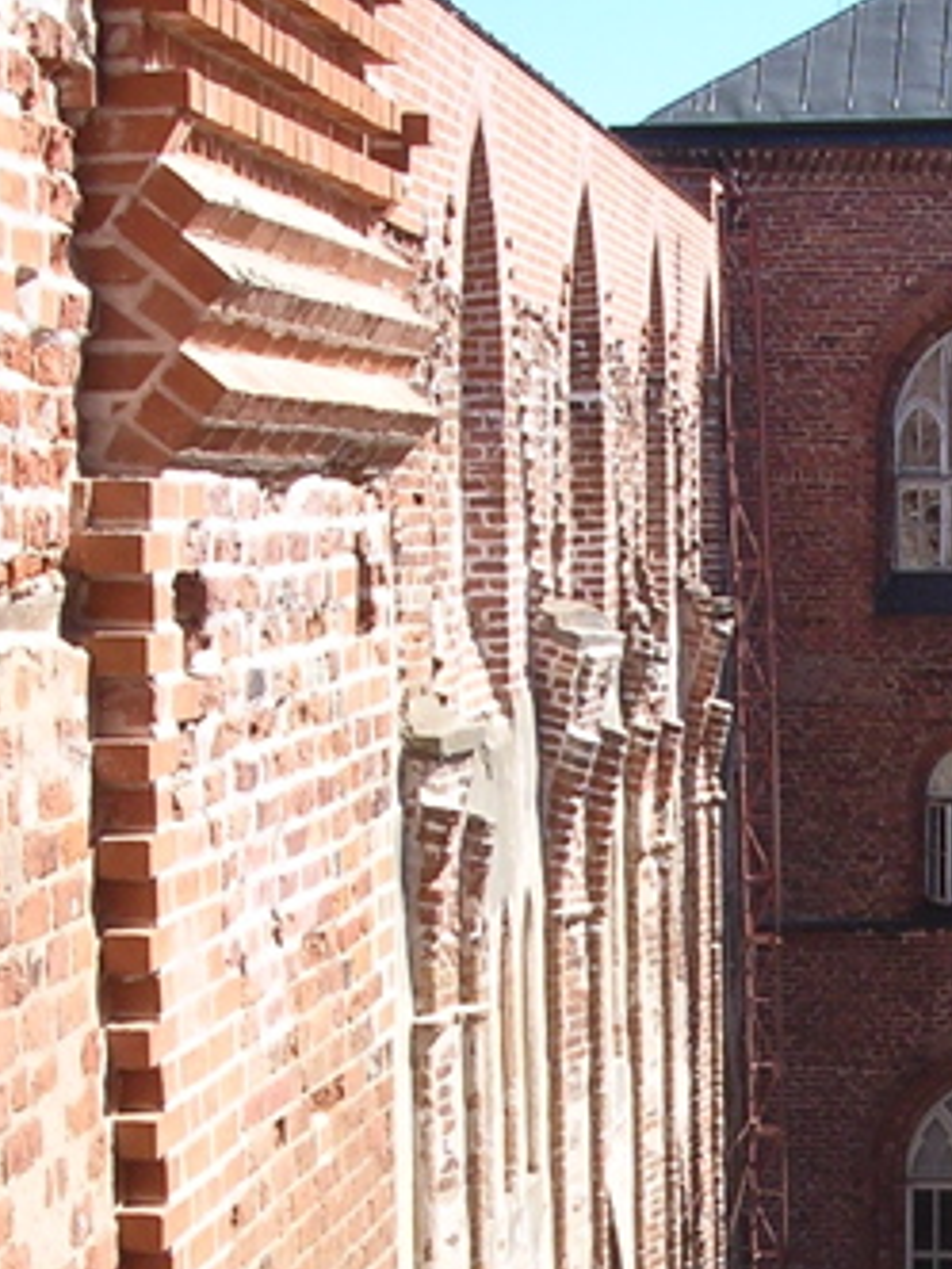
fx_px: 3777
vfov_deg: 18.6
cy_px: 1277
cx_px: 1030
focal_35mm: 103
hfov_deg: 14.1
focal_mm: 5.8
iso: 100
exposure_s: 1/144
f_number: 5.6
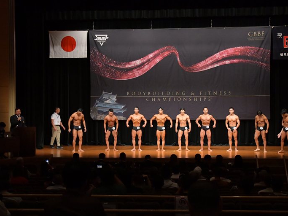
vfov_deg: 20.4
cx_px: 156
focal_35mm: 72
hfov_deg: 27.0
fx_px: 599
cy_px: 108
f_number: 5.6
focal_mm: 44
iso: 6400
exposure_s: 1/400
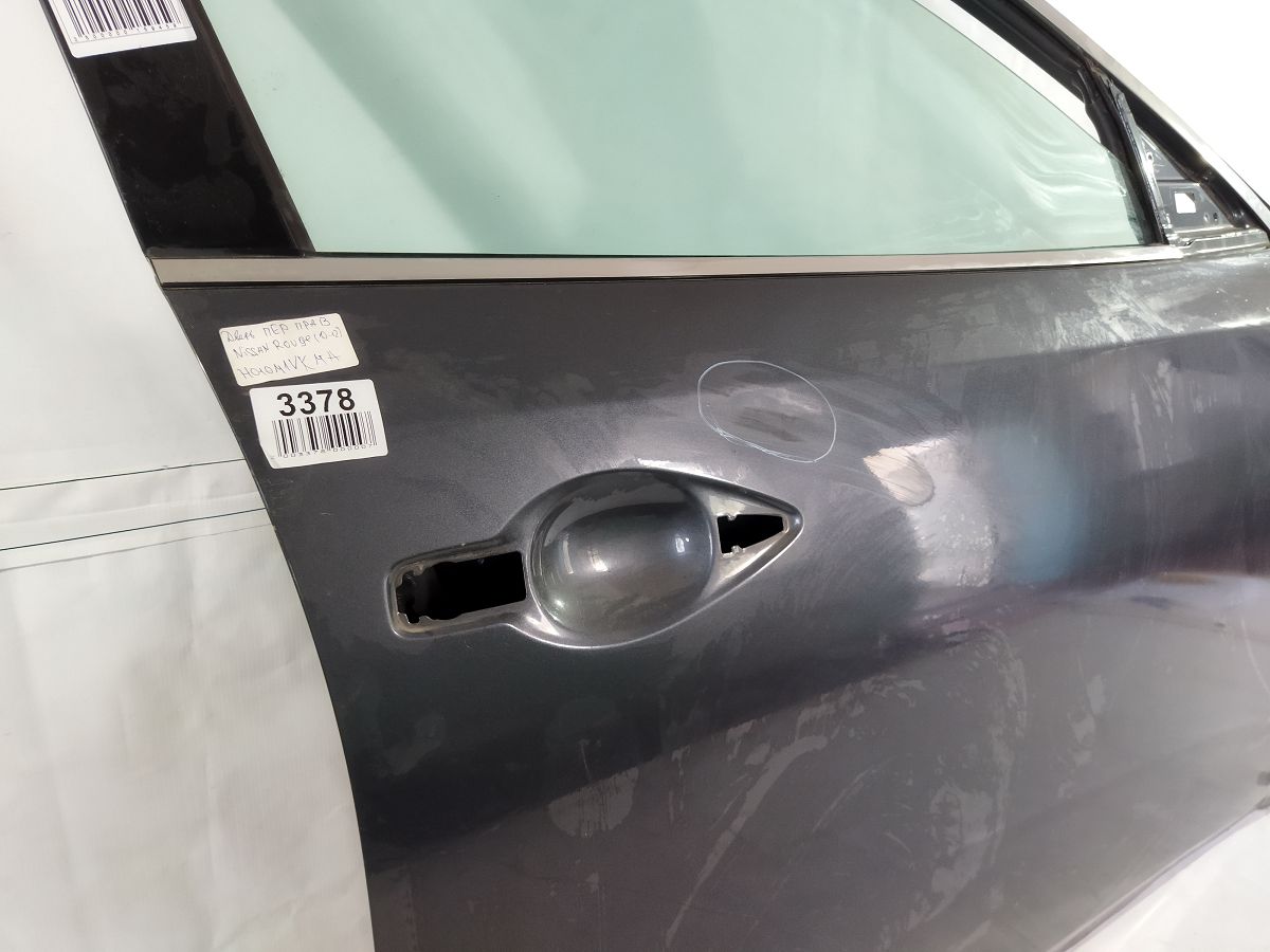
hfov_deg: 65.3
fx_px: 991
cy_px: 476
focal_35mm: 27
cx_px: 635
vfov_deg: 51.4
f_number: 1.79
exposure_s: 1/50
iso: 206
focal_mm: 4.71
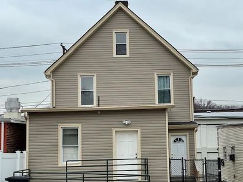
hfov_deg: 30.2
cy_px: 107
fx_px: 450
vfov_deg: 22.9
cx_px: 138
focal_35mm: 64
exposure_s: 1/279
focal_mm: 6
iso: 25
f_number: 2
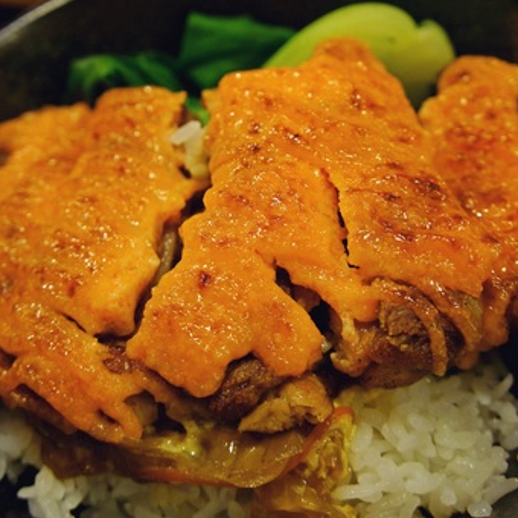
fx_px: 914
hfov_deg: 31.6
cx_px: 235
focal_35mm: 54
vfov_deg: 31.4
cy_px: 184
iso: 500
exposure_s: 1/40
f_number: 4
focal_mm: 24
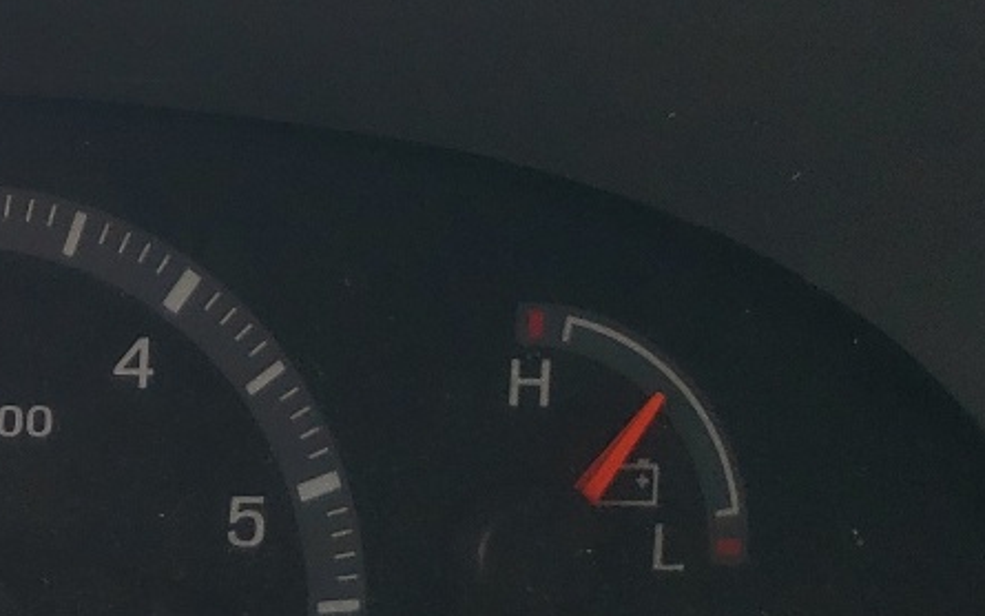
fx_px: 2657
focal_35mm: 99
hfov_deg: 17.6
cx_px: -706
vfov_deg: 13.2
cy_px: 479
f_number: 1.5
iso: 50
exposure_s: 1/169
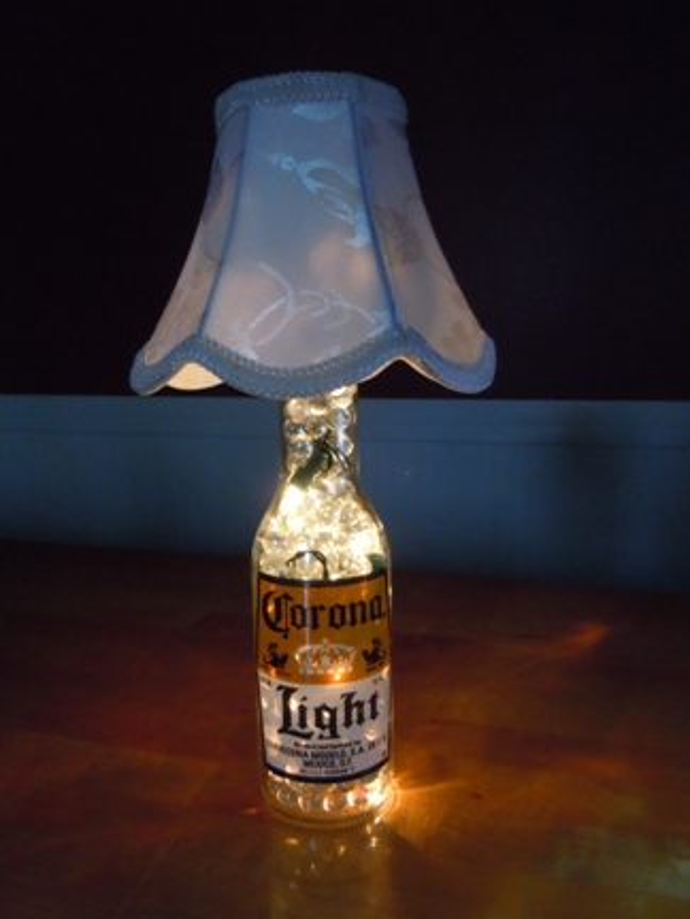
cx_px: 345
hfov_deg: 46.8
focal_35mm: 30
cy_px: 460
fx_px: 797
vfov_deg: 60.0
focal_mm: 5.4
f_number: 3.5
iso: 800
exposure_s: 1/10
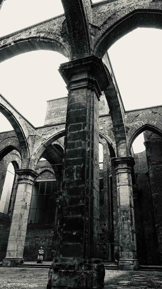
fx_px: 199
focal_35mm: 26
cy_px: 147
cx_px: 91
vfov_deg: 71.9
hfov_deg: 44.3
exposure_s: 1/160
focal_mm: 8.8
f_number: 4
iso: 125
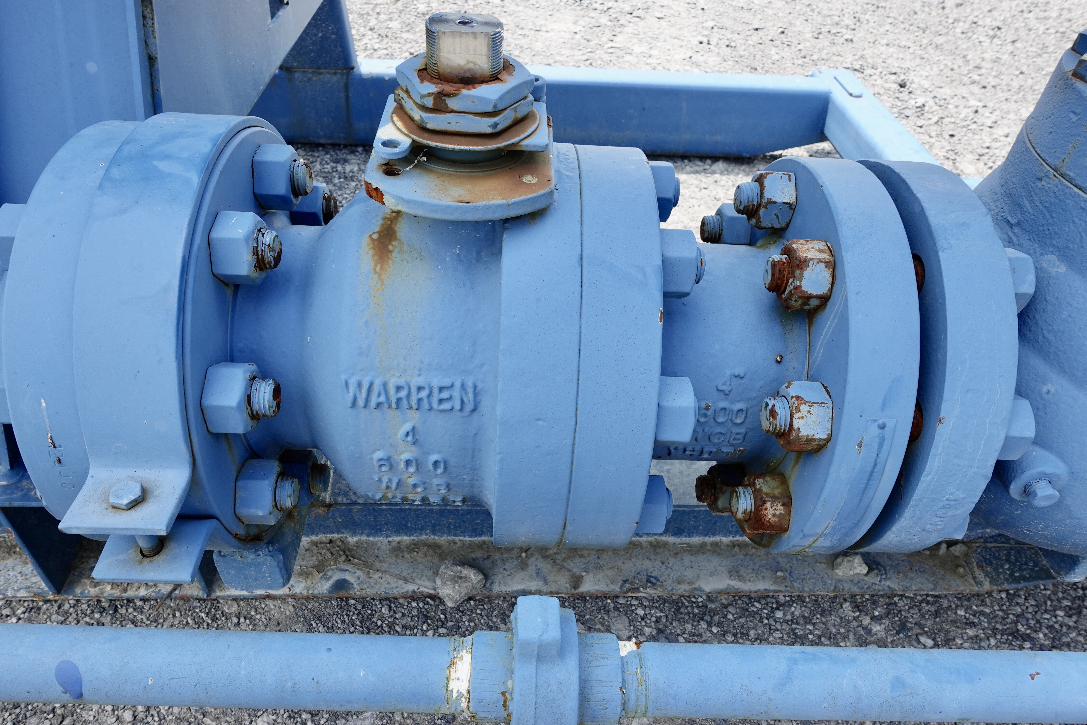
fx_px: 725
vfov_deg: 53.1
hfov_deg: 73.7
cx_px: 544
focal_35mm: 24
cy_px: 362
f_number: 5.6
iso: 125
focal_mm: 9.4
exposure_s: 1/160
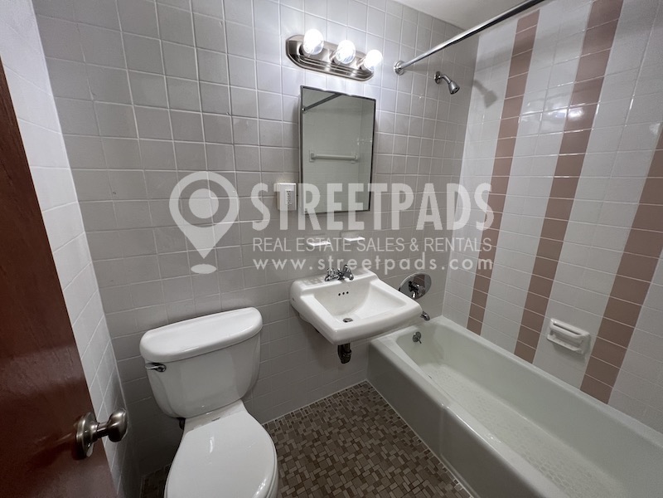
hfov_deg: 106.2
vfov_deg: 89.9
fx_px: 249
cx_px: 332
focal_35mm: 13
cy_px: 249
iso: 160
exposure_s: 1/120
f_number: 1.8
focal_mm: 1.57
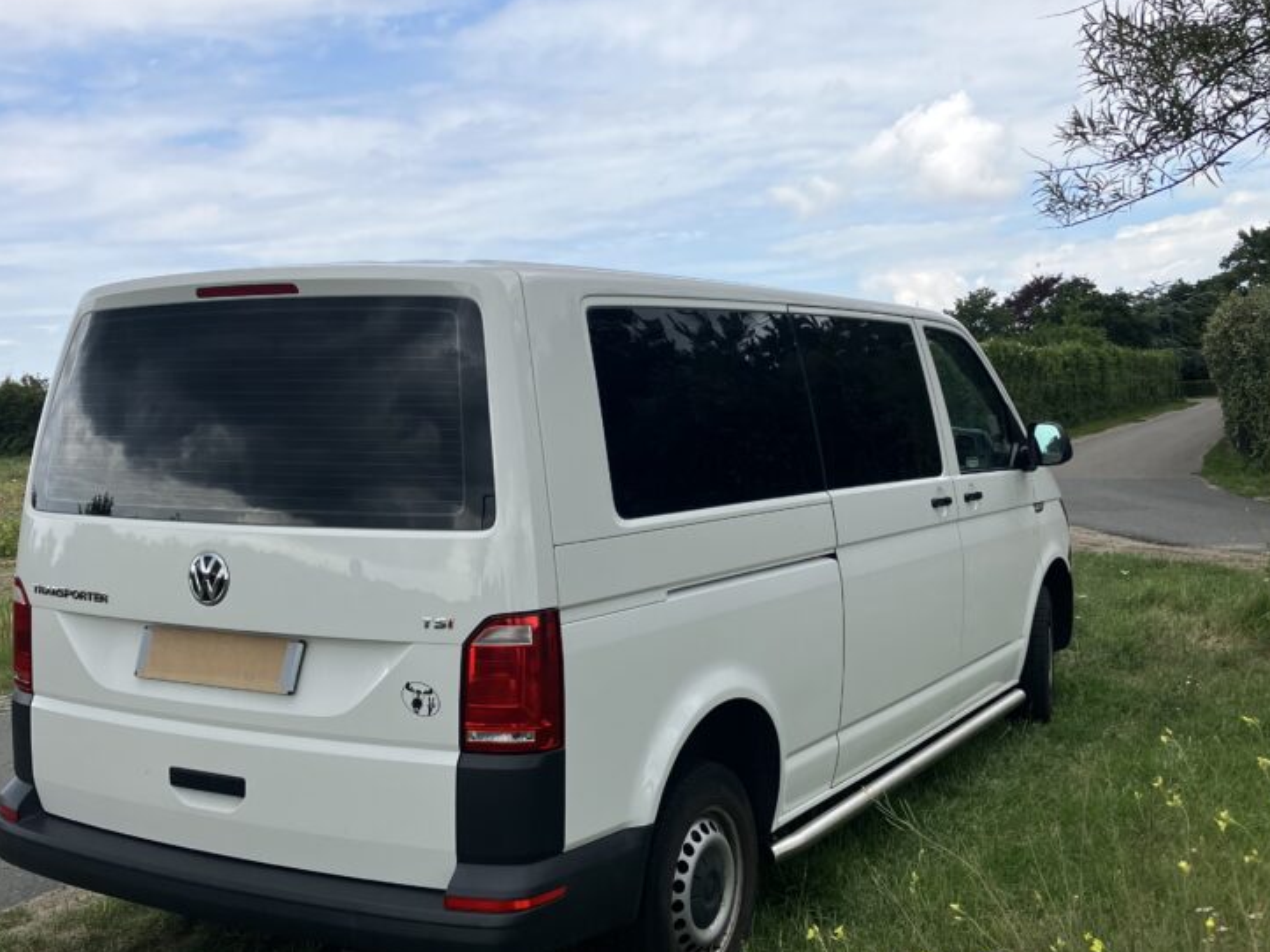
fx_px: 1137
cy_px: 462
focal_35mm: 31
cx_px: 611
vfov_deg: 45.4
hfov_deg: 58.3
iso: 32
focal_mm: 3.99
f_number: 1.8
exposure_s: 1/1621
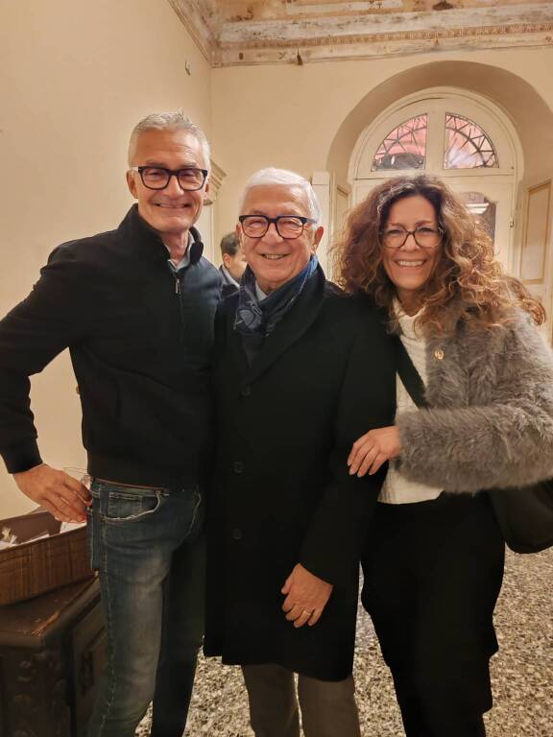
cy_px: 368
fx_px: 575
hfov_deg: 51.4
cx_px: 276
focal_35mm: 27
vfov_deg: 65.3
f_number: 1.9
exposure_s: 1/33
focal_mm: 6.12
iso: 5000
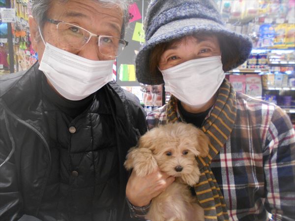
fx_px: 222
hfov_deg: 67.3
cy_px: 110
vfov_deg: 53.1
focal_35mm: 26
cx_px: 148
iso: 400
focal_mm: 4.6
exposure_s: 1/25
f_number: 3.2
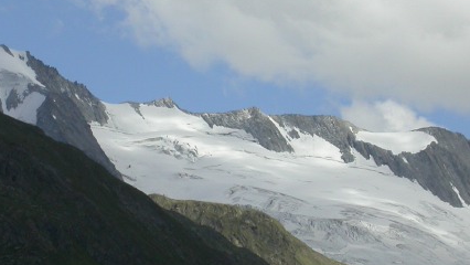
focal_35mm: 274
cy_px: 129
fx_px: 3416
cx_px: 190
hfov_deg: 7.9
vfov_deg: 4.4
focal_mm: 27.7
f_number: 6.7
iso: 100
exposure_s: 1/418
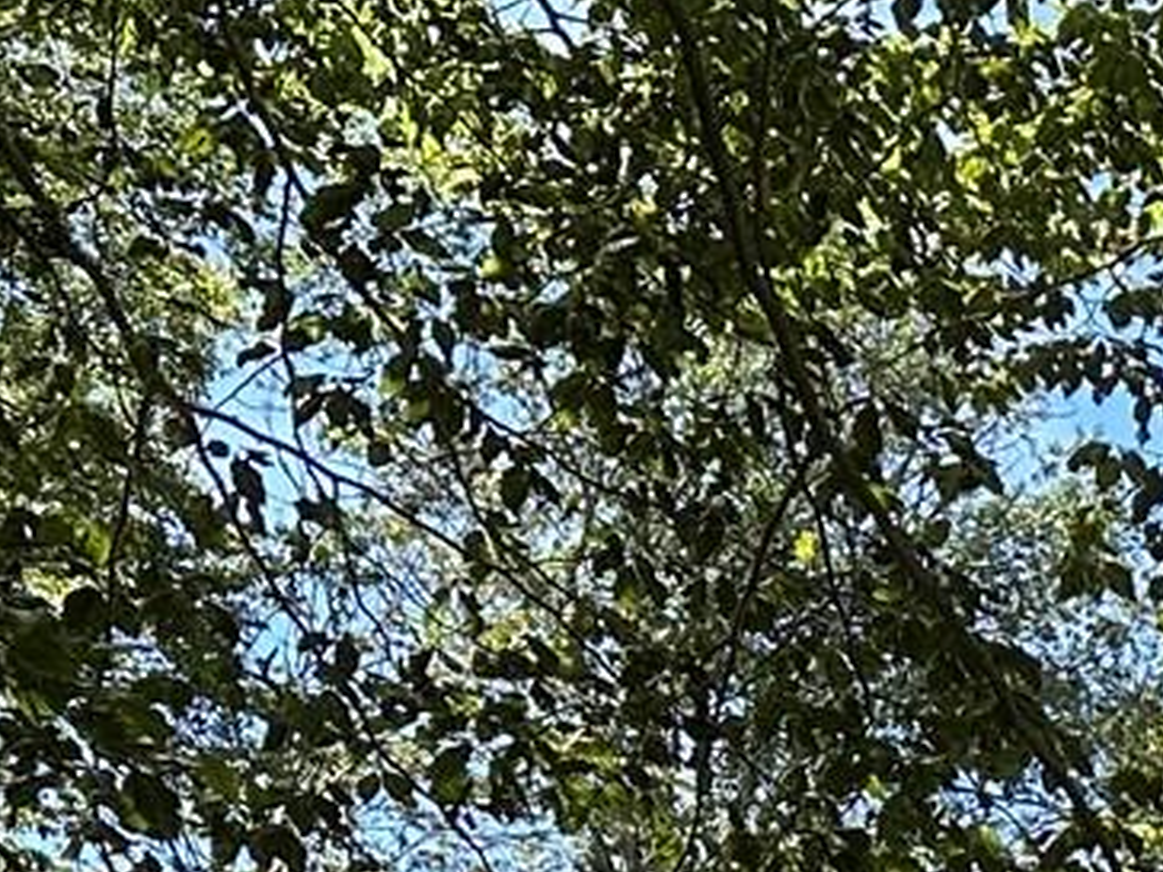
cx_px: 2268
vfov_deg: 10.0
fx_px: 4536
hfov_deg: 12.9
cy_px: 1901
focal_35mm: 135
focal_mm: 6.86
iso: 80
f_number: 1.78
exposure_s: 1/1131
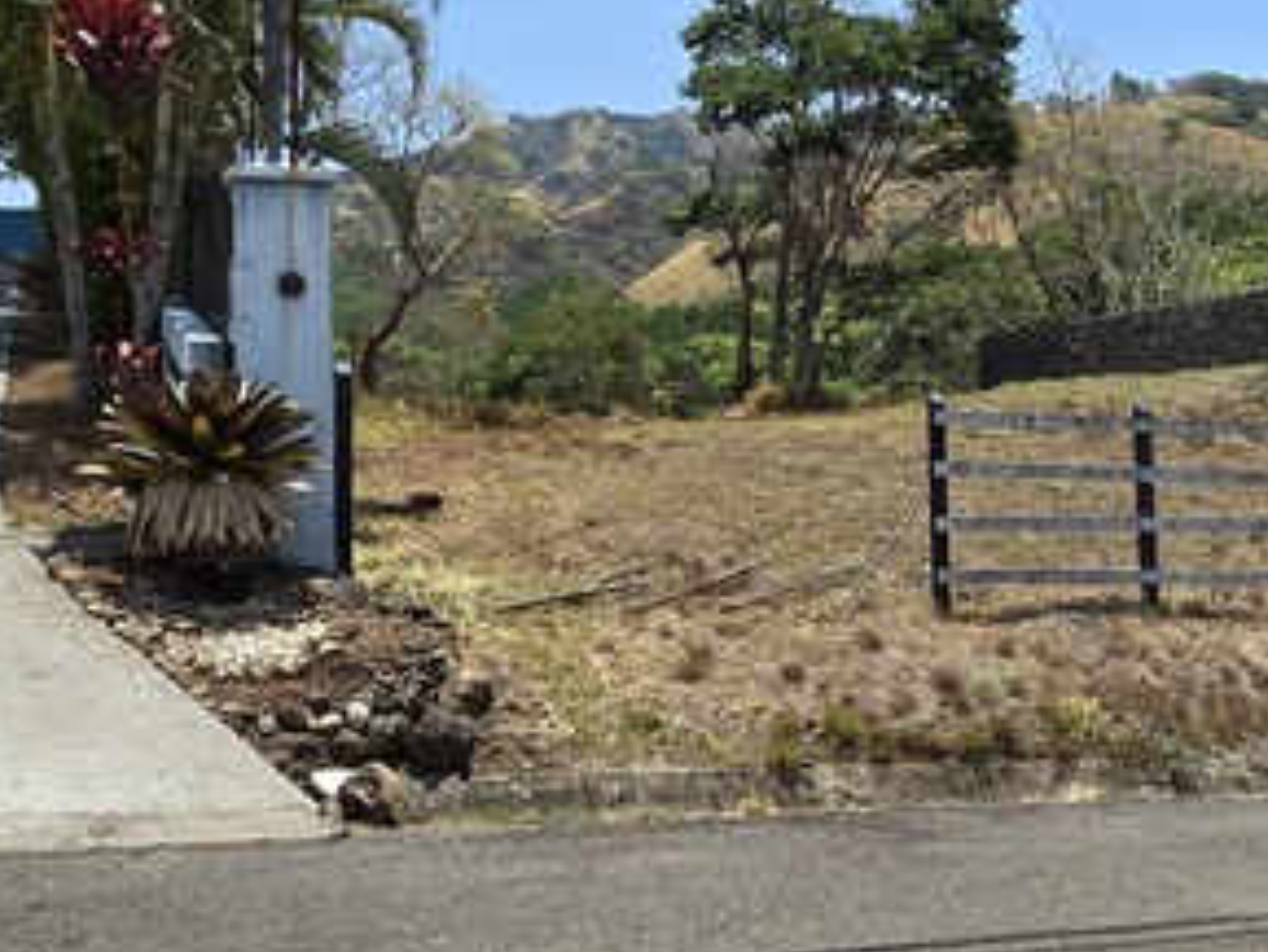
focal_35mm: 36
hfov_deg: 49.9
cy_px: 399
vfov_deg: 39.6
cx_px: 895
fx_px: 1319
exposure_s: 1/2614
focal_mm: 2.2
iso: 50
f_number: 2.2
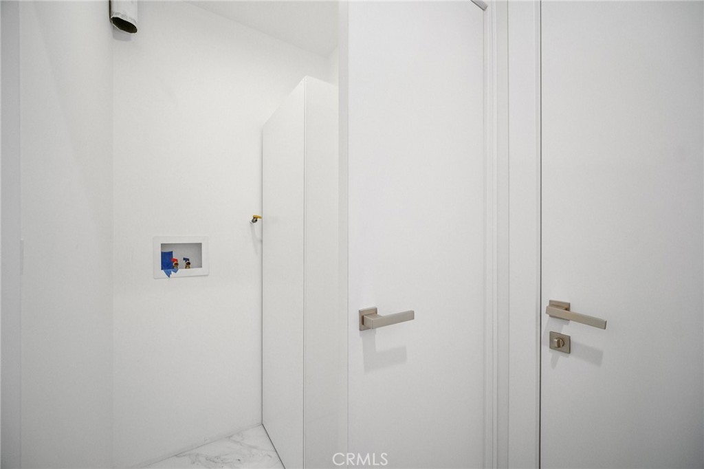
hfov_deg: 104.3
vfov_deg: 81.2
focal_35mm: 14
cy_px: 234
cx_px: 352
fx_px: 274
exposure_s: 1/20
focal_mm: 9
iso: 160
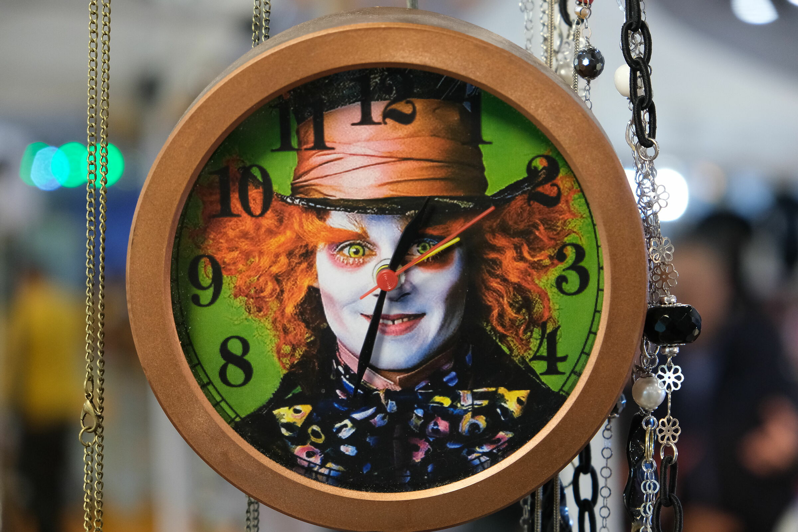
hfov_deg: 24.5
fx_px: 1840
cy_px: 266
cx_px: 399
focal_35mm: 83
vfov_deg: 16.5
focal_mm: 55
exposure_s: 1/80
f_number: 4
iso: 1600
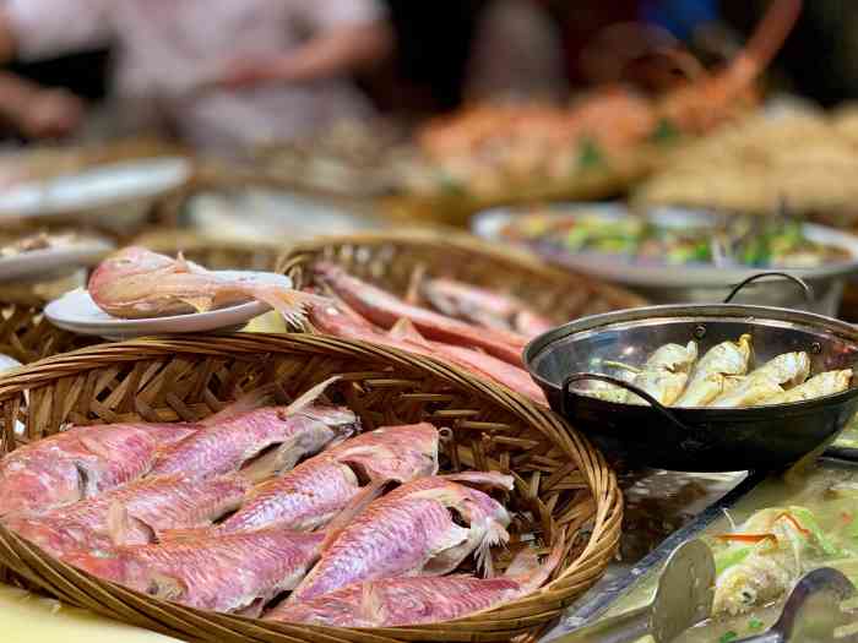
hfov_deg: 36.8
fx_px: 1289
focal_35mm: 52
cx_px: 429
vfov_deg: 28.0
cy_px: 322
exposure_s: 1/100
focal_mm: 6
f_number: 2.4
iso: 100
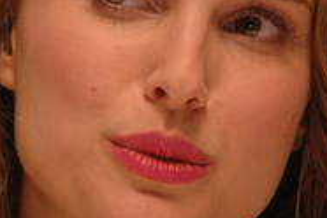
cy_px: 134
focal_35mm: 645
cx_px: 83
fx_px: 5858
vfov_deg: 2.1
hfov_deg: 3.2
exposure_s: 1/200
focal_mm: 200
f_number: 10
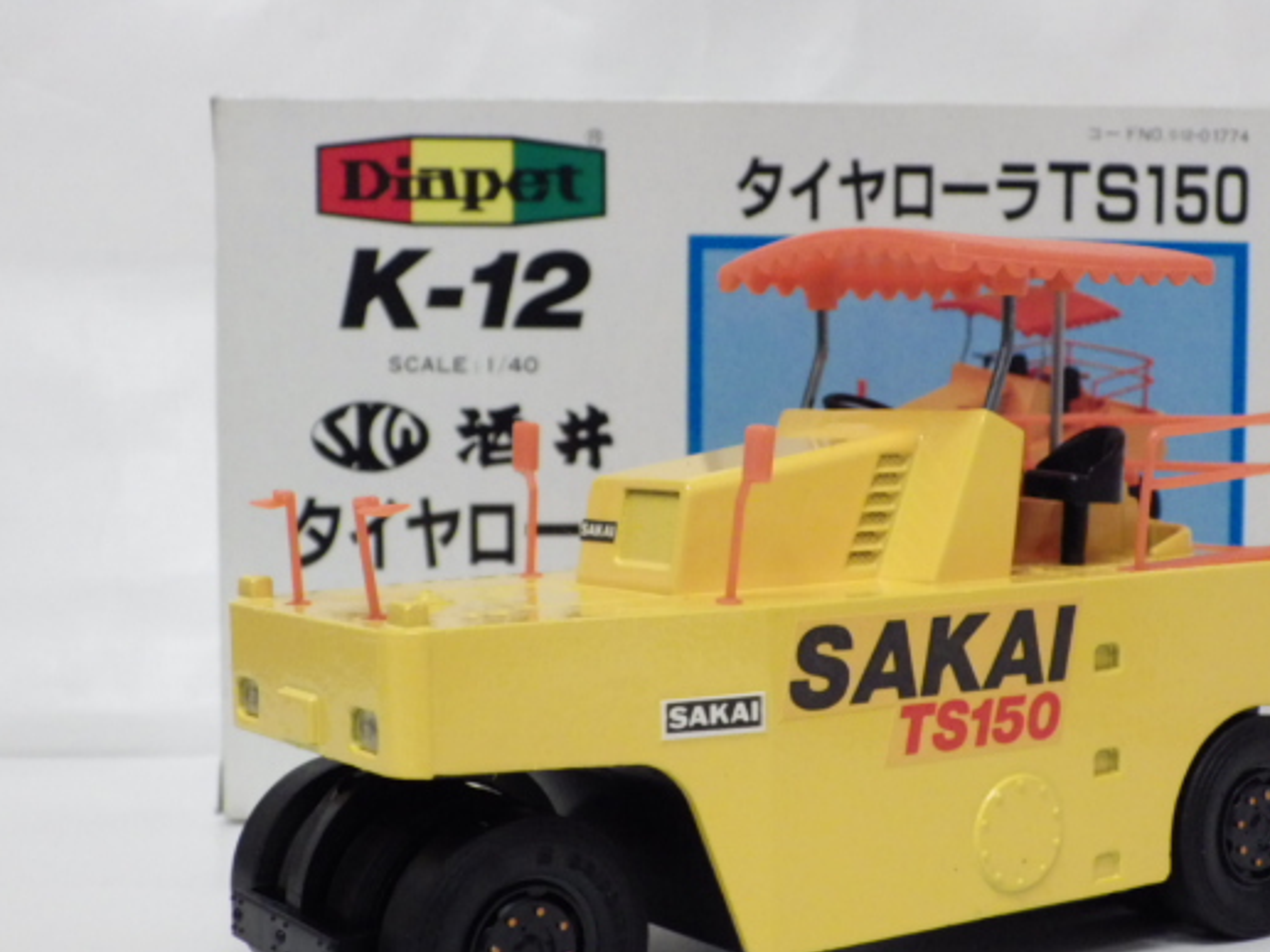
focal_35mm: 62
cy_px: 563
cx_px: 761
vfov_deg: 23.6
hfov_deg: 31.1
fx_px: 2275
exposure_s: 1/45
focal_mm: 9
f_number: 3.8
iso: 800
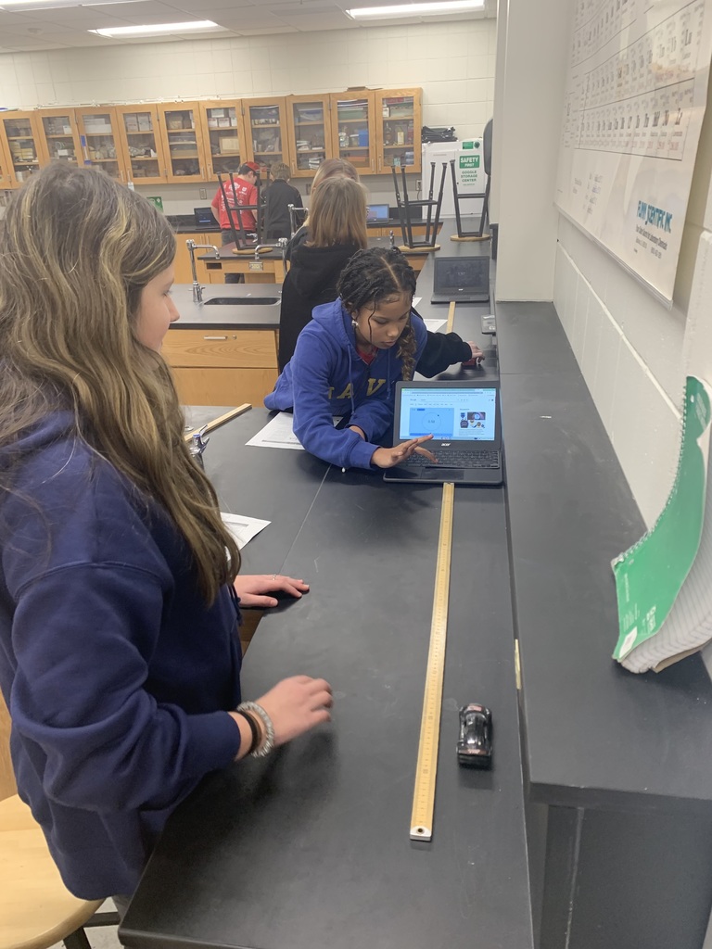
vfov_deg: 67.3
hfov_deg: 53.1
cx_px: 356
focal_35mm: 26
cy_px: 474
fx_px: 713
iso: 100
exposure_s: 1/60
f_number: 1.8
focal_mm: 4.25
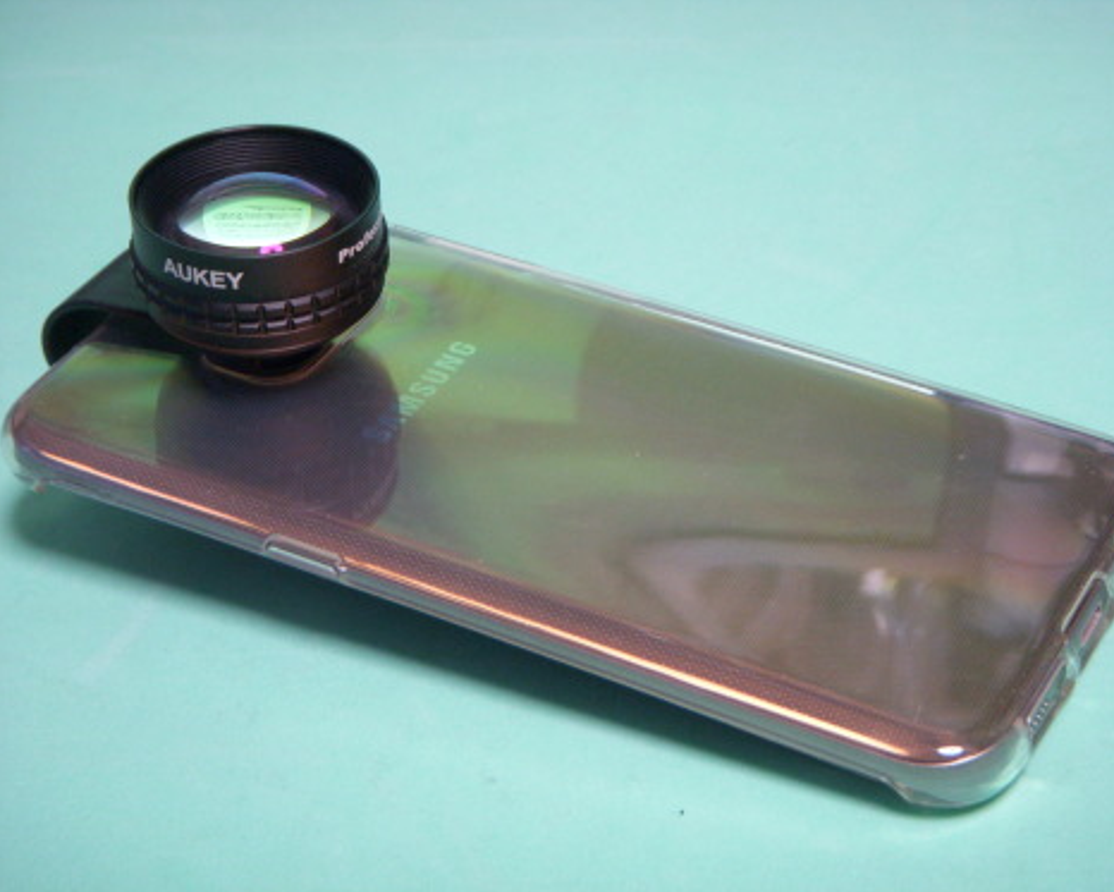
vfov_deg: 17.3
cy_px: 446
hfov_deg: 21.5
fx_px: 2935
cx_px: 593
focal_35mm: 89
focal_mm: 14.1
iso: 320
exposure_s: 1/15
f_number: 4
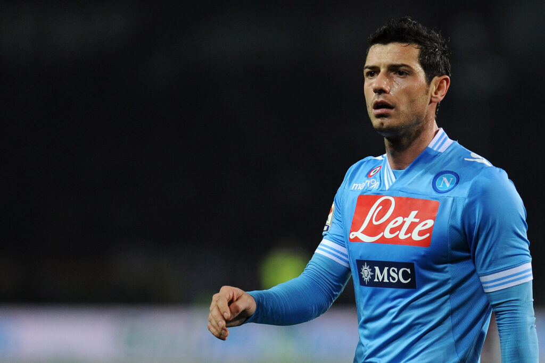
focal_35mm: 300
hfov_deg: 6.9
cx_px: 272
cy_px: 182
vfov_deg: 4.6
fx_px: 4542
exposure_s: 1/1000
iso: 1600
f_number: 3.2
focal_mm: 300
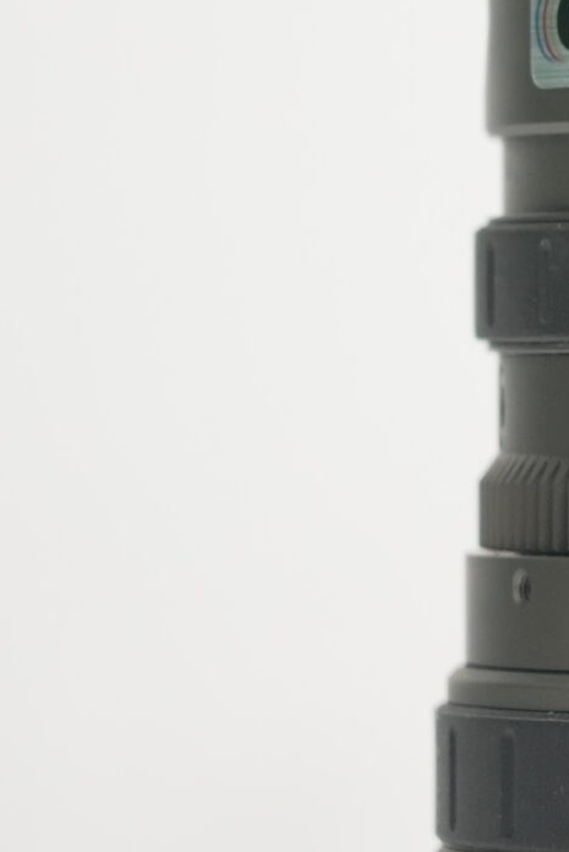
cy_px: 61
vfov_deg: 5.3
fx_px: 9137
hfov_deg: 3.5
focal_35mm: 386
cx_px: 976
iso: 1600
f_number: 4
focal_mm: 105
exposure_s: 1/640
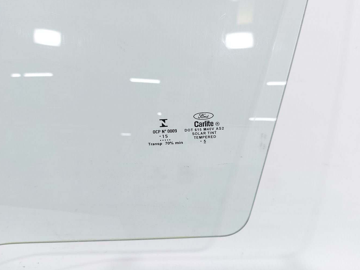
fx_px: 260
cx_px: 180
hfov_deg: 69.4
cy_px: 135
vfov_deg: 54.9
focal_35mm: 25
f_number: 1.8
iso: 50
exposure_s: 1/50
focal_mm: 5.23
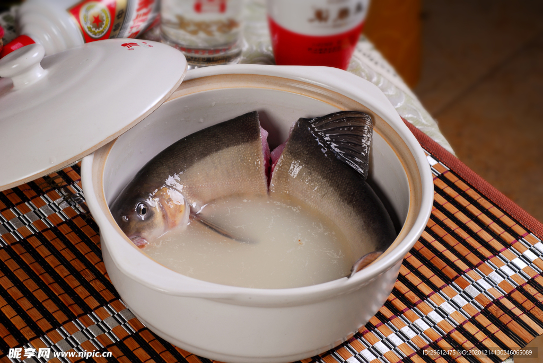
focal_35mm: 90
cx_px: 272
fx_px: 1359
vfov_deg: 15.2
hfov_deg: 22.6
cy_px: 182
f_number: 8
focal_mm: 60
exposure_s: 1/160
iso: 100
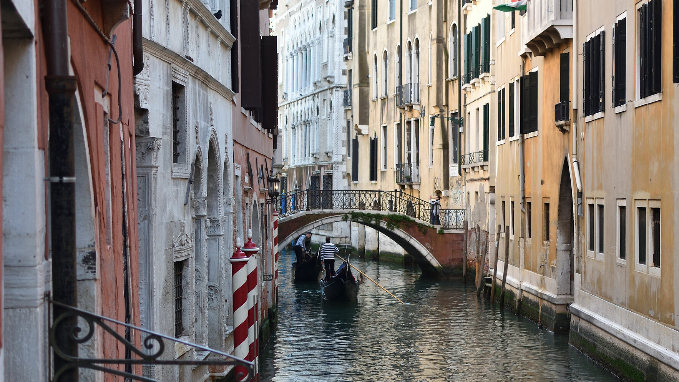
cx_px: 396
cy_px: 224
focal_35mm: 75
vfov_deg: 16.2
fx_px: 1345
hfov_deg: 28.3
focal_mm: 35
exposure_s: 1/320
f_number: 2.2
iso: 100
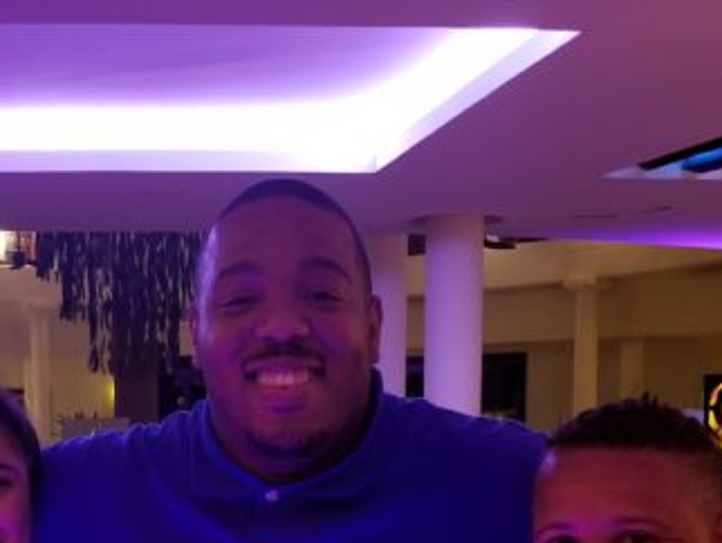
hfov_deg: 30.9
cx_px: 233
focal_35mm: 62
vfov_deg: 22.4
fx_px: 1294
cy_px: 597
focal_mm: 4.25
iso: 250
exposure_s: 1/10
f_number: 1.7
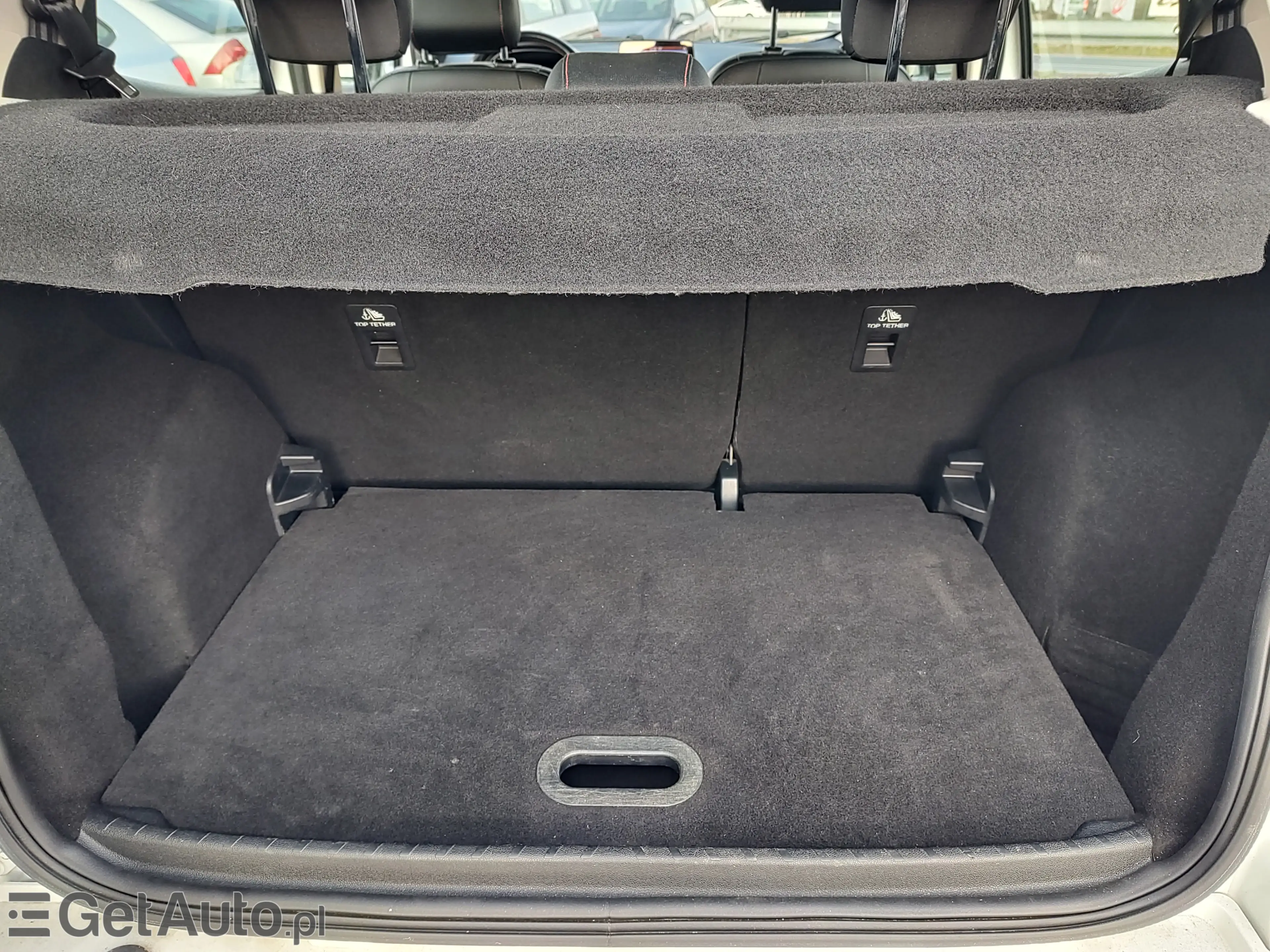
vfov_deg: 58.9
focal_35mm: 23
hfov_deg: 73.9
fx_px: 844
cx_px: 635
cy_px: 476
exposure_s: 1/144
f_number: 1.8
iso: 100
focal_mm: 5.56
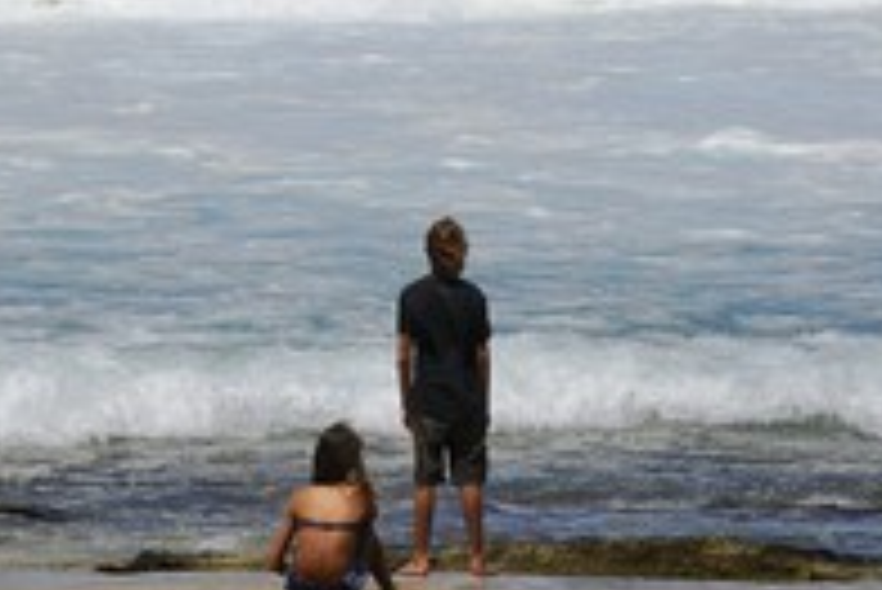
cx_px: 184
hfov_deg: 6.9
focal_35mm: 300
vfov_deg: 4.6
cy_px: 86
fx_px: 7355
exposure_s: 1/320
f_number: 14
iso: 200
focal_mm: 140
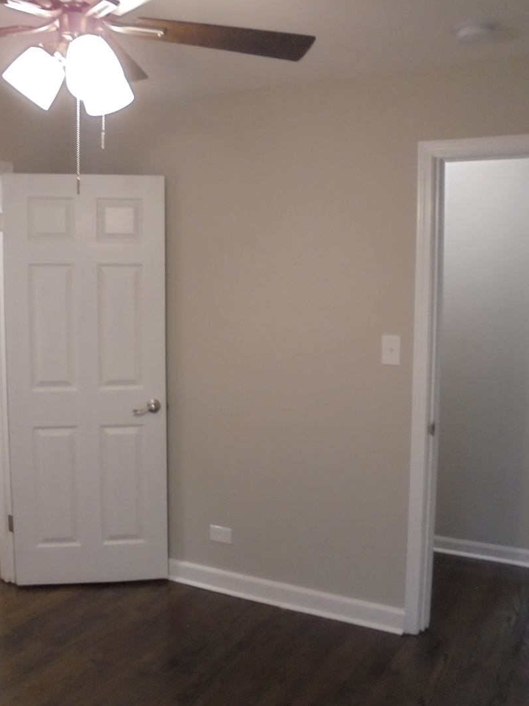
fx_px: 713
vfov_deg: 52.6
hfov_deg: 40.6
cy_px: 350
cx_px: 234
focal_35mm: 35
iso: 320
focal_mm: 4.6
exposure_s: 1/30
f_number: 3.5
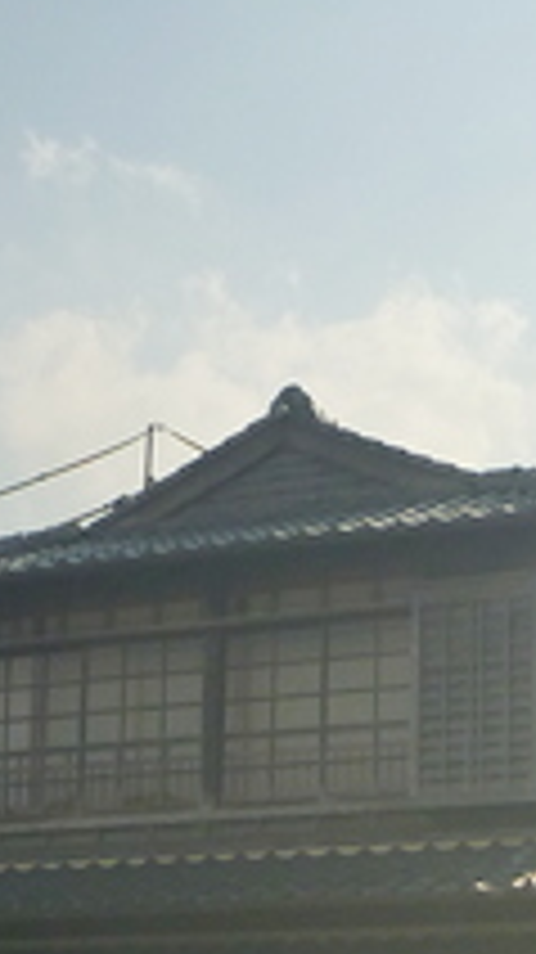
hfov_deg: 13.1
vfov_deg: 22.5
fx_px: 2328
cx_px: 315
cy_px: 891
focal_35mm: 92
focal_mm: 4.9
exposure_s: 1/250
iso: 125
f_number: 10
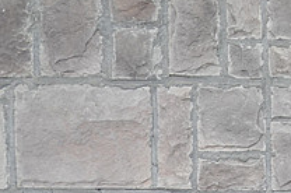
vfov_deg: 8.7
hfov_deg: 12.1
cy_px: -103
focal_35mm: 154
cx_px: 547
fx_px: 1243
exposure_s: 1/40
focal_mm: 14.99
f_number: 4
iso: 320
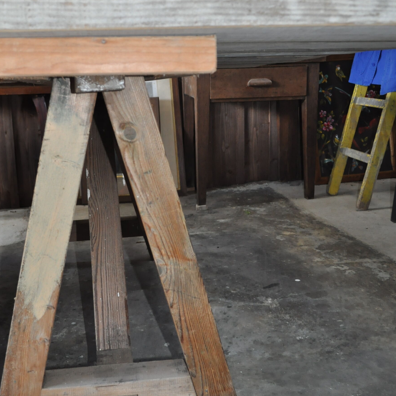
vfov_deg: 40.0
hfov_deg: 39.8
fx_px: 544
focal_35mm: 42
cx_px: 157
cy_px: 210
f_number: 3.5
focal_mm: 18
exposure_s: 1/60
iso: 800
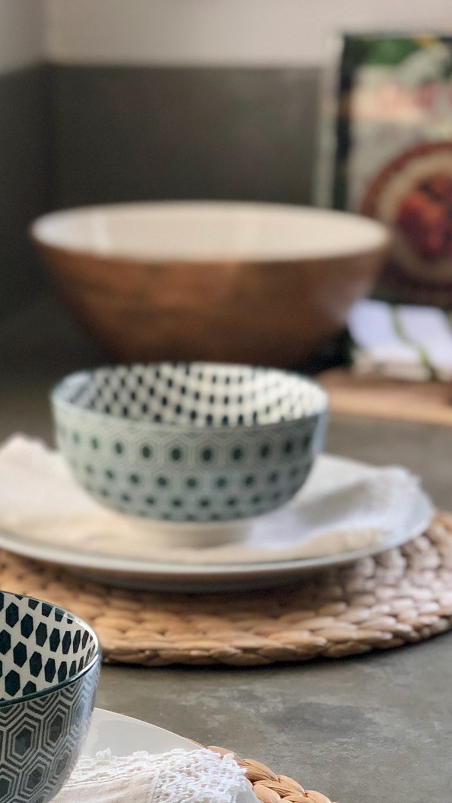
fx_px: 2257
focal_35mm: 106
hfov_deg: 11.4
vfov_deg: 20.2
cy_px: 415
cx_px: 57
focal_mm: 6
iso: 64
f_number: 2.4
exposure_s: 1/60
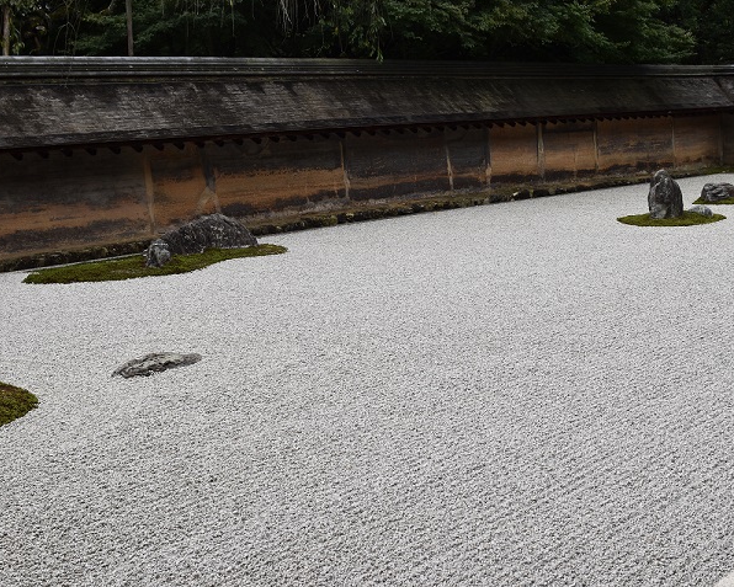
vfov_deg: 29.7
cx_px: 427
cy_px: 293
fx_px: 1108
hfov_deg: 36.6
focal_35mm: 51
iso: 200
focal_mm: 30
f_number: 9
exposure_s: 1/320
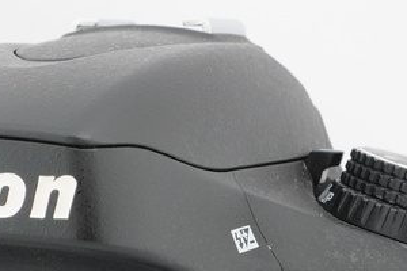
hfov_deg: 14.7
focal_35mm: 138
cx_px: 62
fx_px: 1560
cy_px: 443
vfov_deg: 9.6
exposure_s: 1/2
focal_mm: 23
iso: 400
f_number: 11
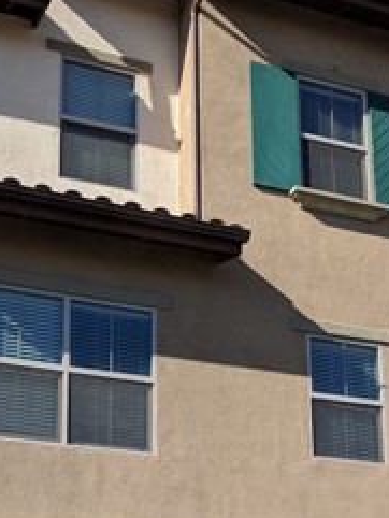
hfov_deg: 21.3
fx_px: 1033
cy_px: 477
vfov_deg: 27.1
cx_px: 161
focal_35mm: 69
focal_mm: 4.67
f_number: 2
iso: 51
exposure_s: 1/1433
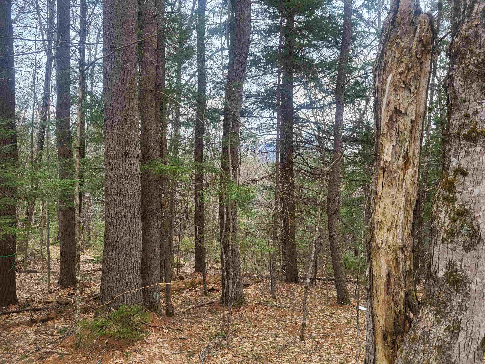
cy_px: 182
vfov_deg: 53.1
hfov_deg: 67.3
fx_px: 364
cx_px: 242
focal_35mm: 26
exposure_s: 1/135
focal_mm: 5.4
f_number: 1.8
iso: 40
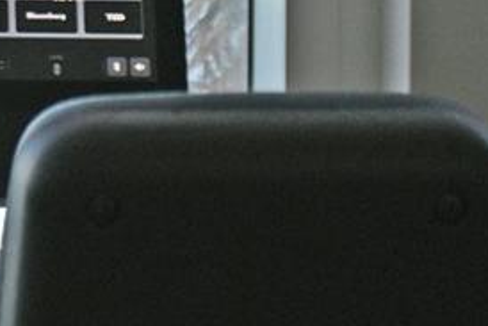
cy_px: -164
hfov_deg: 8.5
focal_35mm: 219
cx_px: -712
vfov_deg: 6.2
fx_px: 2969
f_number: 4.2
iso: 100
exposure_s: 1/100
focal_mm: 25
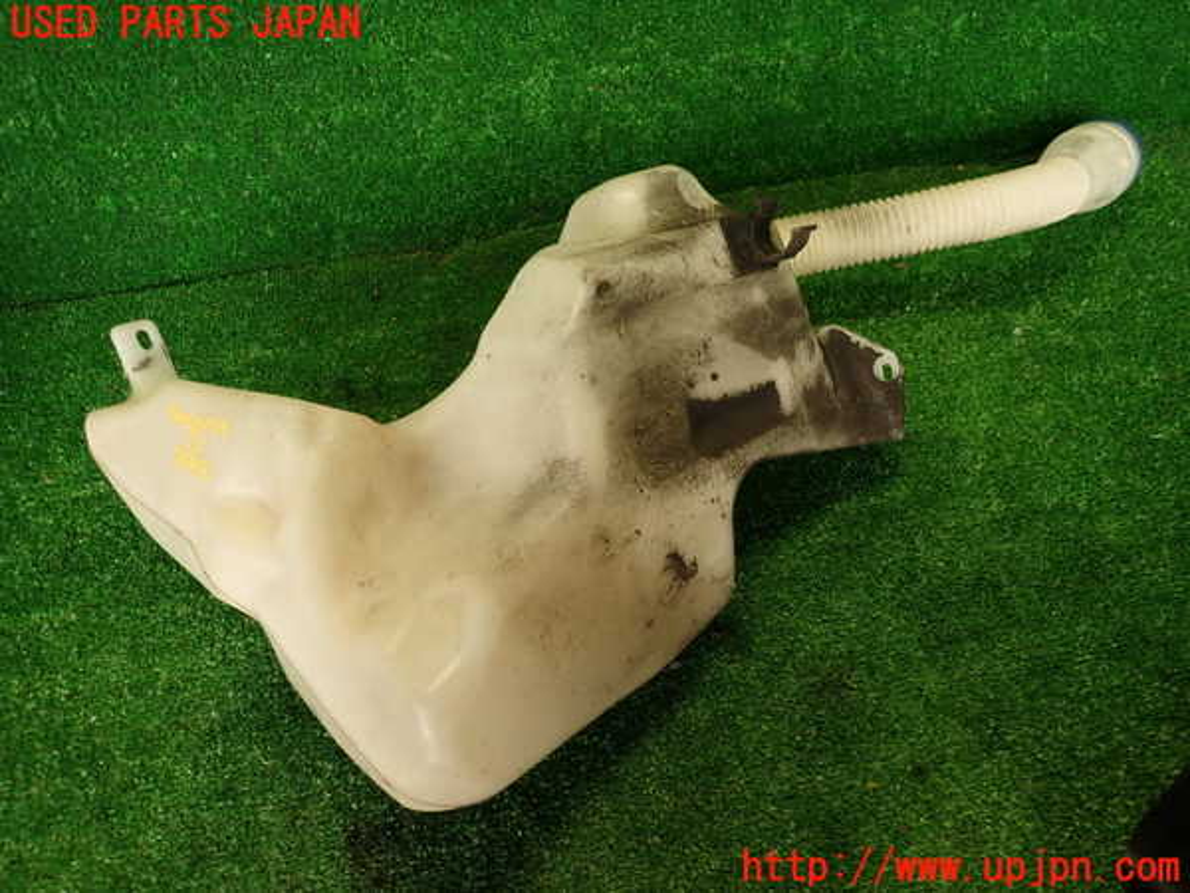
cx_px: 595
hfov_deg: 69.4
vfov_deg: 54.9
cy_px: 446
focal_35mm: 25
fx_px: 859
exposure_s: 1/60
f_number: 2
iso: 160
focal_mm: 4.5
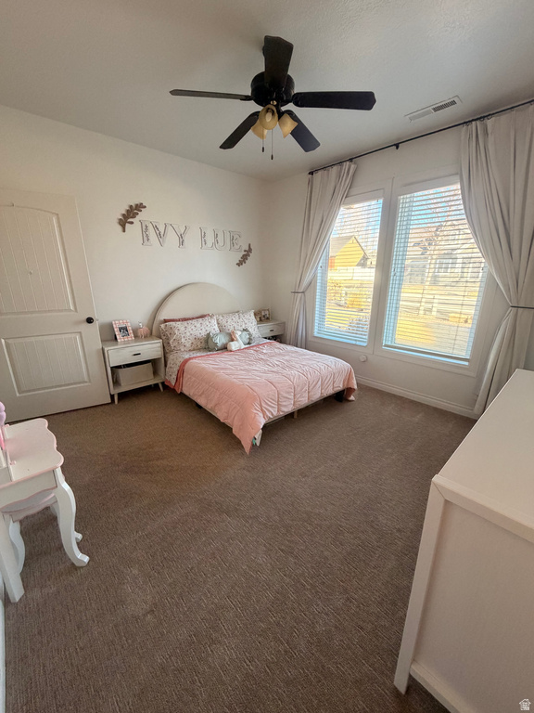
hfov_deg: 85.7
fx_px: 288
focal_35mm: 14
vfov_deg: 102.1
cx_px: 267
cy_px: 356
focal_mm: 2.22
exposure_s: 1/104
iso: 320
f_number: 2.2
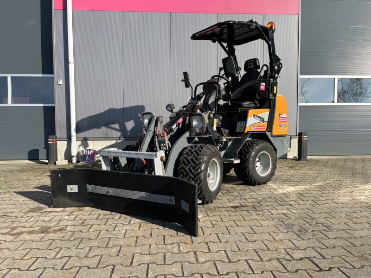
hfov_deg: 67.3
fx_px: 279
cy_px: 139
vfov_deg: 53.1
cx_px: 186
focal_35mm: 26
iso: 50
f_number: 1.6
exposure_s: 1/2268
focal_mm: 5.1
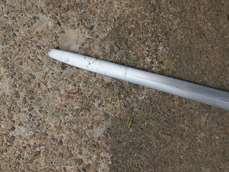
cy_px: 86
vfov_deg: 17.0
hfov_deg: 22.5
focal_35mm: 87
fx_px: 576
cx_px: 114
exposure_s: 1/71.4
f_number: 4.3
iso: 100
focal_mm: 13.3
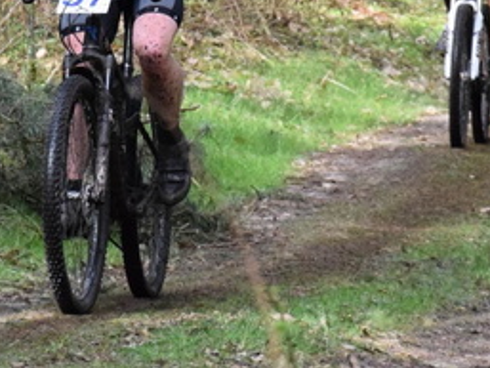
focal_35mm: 435
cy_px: -120
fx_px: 6160
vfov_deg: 3.4
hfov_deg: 4.6
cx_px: 74
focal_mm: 98
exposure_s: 1/2000
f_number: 7.1
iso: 4000
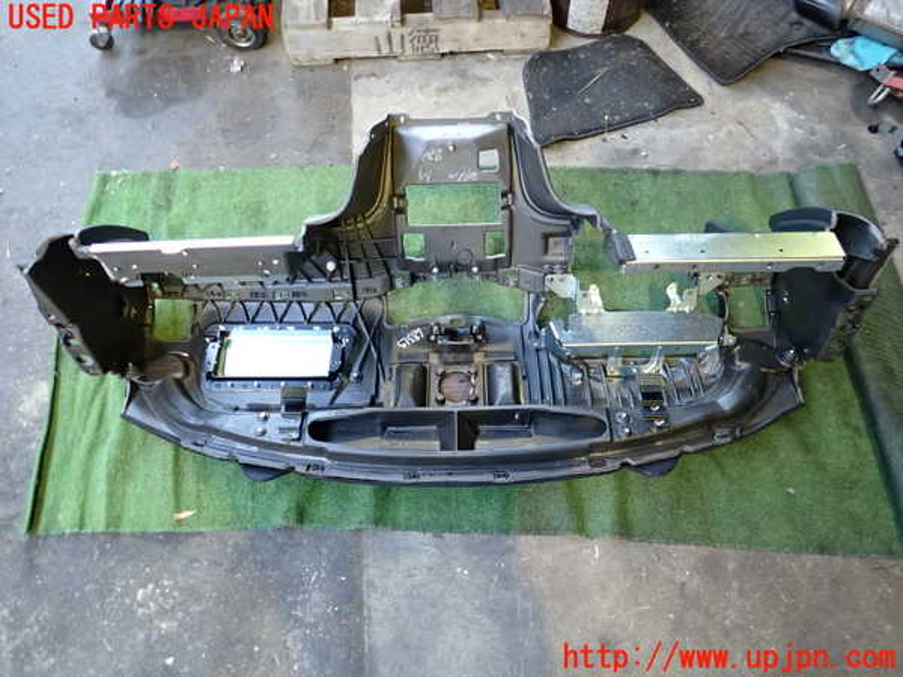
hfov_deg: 69.4
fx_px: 652
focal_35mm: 25
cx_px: 452
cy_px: 338
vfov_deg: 54.9
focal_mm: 4.5
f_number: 2
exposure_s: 1/30
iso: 320
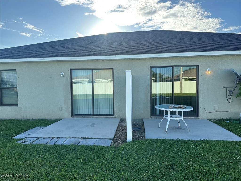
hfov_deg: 71.6
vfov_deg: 56.8
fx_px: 167
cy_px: 90
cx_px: 120
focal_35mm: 24
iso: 80
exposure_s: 1/1949
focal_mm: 6.86
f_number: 1.78
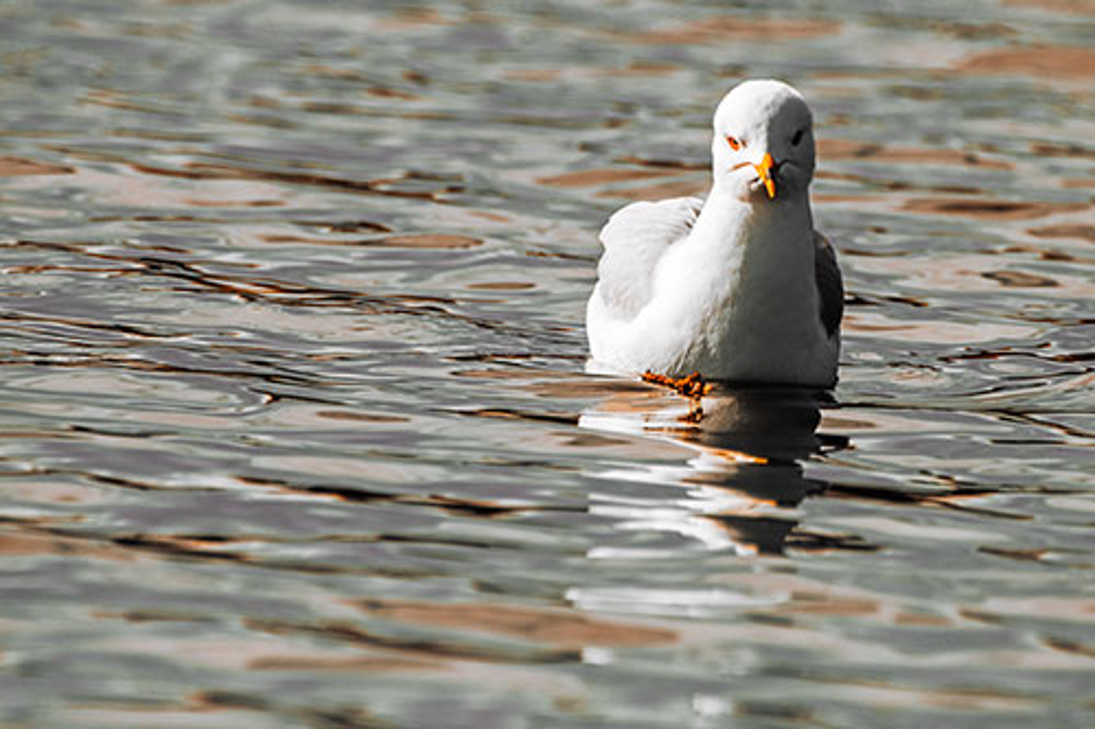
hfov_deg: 2.4
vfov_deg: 1.6
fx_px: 25844
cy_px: 364
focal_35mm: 850
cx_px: 548
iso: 1000
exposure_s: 1/2000
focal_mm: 850
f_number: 12
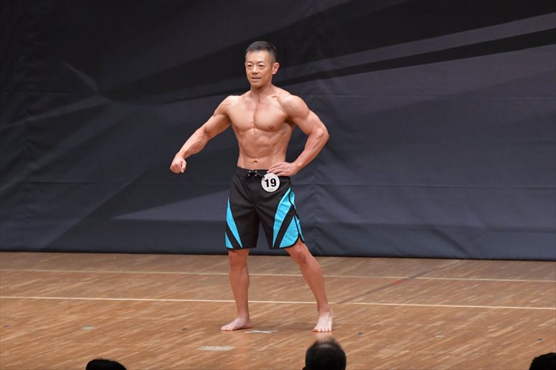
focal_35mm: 285
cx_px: 278
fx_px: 4400
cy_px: 185
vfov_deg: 4.8
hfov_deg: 7.2
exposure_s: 1/400
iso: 6400
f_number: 5.6
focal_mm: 190
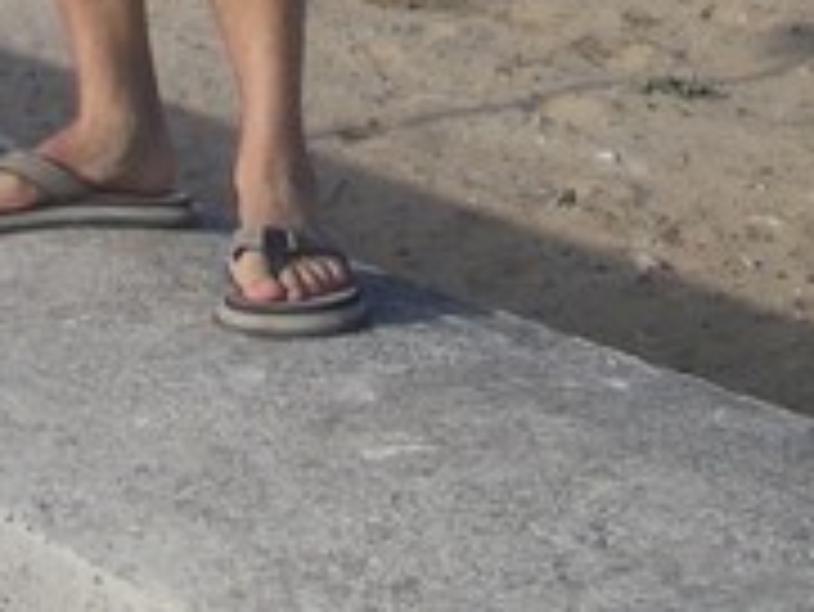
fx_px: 4330
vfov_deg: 7.5
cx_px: 373
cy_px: -875
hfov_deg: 10.7
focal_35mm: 184
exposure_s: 1/640
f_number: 4.3
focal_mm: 5.8
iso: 50
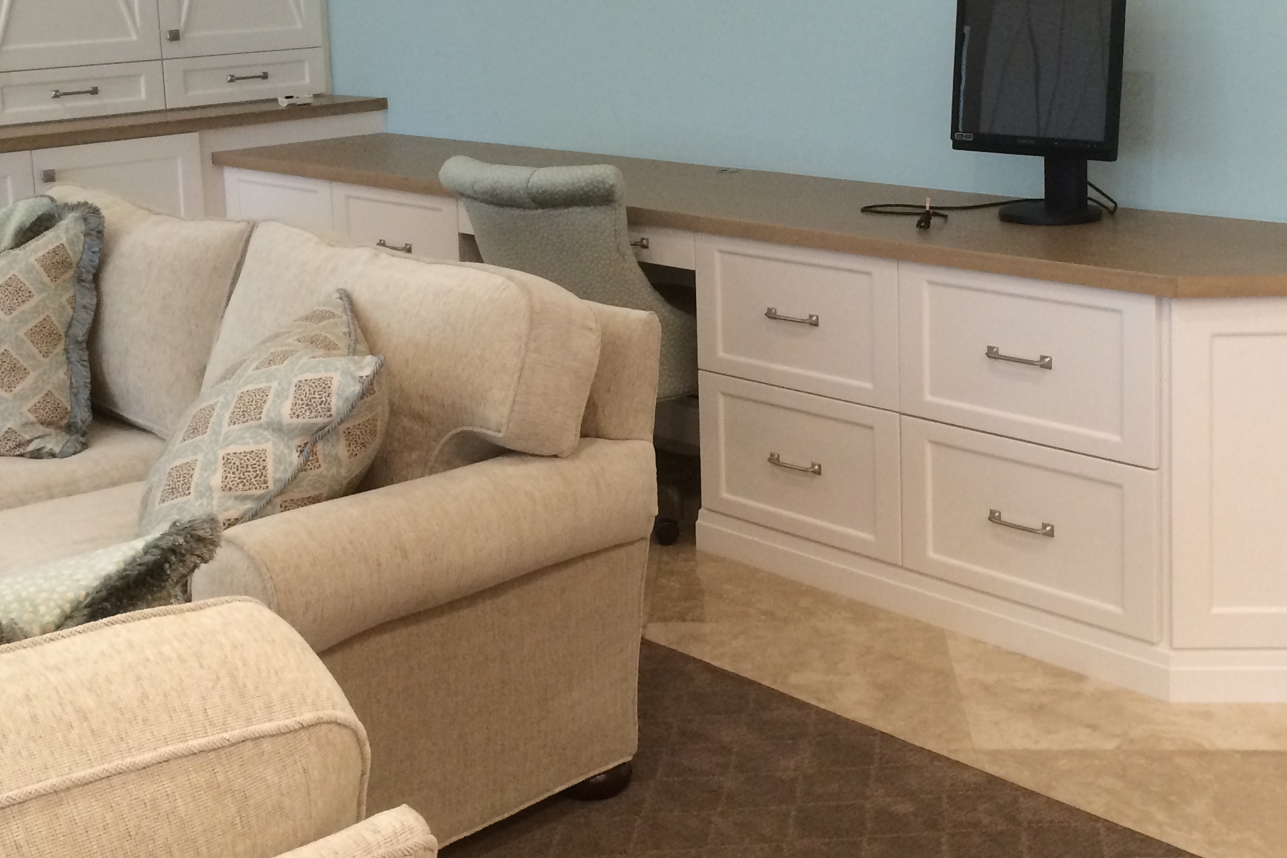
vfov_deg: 26.1
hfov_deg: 38.9
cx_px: 666
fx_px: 1823
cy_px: 187
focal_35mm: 51
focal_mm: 4.15
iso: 64
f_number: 2.2
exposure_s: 1/30
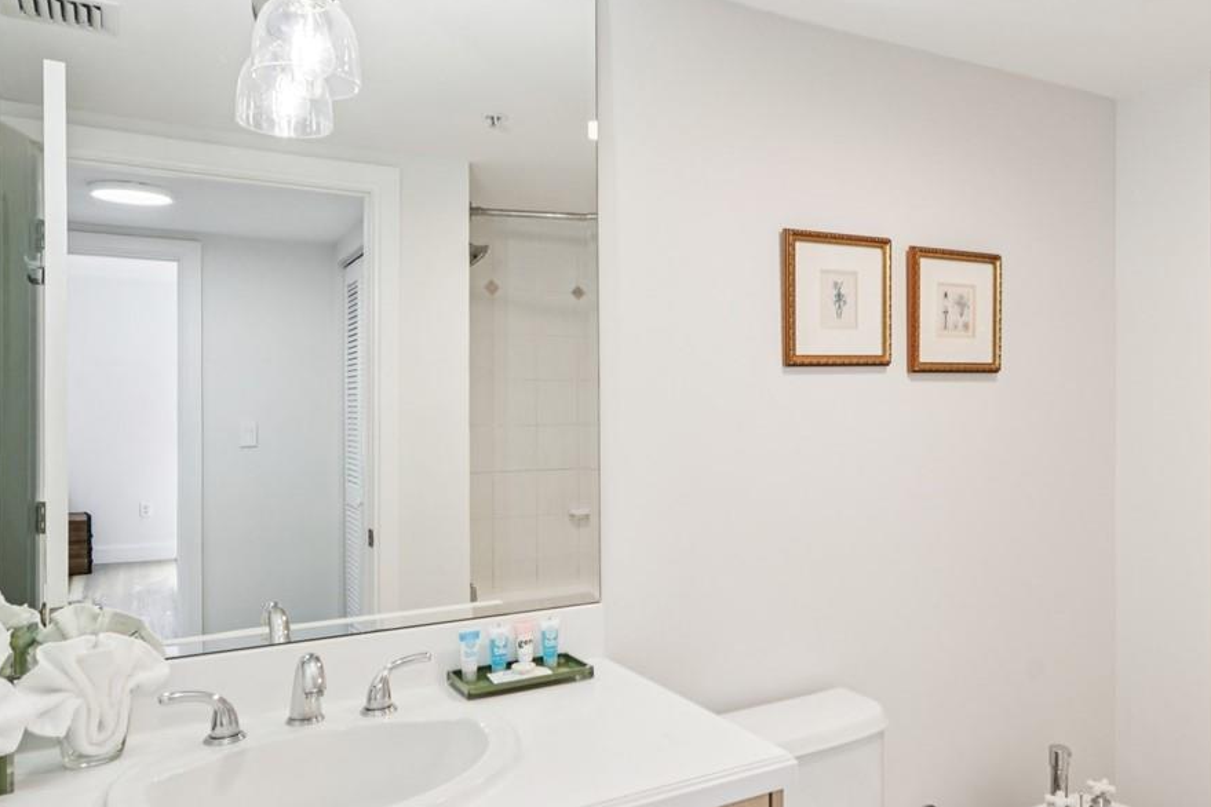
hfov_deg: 66.8
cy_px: 418
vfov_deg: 47.9
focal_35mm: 27
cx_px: 723
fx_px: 908
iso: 200
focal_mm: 14
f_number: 8
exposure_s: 1/13
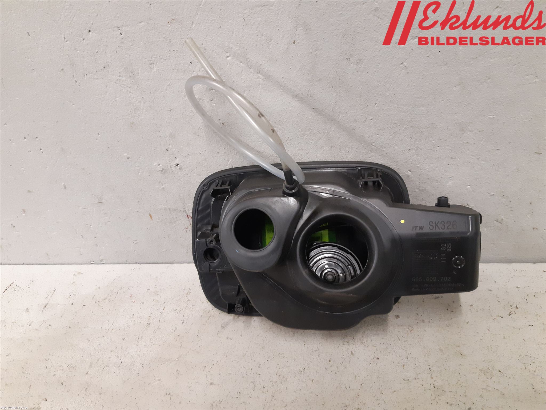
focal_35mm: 26
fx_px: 410
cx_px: 273
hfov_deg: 67.3
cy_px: 205
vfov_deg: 53.1
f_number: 1.7
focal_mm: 3.93
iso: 250
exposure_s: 1/50
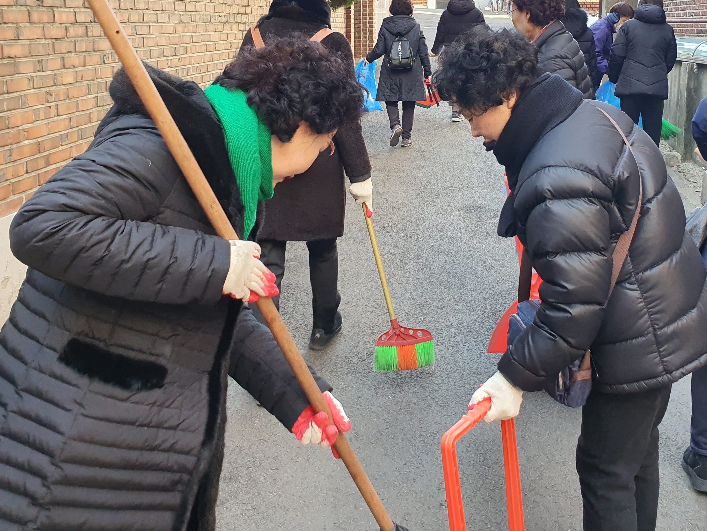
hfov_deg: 49.9
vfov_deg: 38.0
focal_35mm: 37
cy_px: 154
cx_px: 420
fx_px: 756
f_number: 2.4
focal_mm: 4.32
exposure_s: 1/120
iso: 100
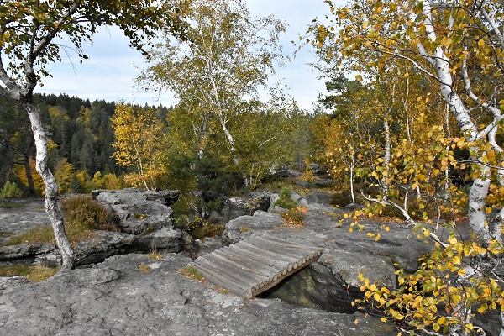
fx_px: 378
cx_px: 252
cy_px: 168
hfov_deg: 67.4
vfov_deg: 47.9
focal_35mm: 27
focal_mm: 18
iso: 5600
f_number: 11
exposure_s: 1/8000
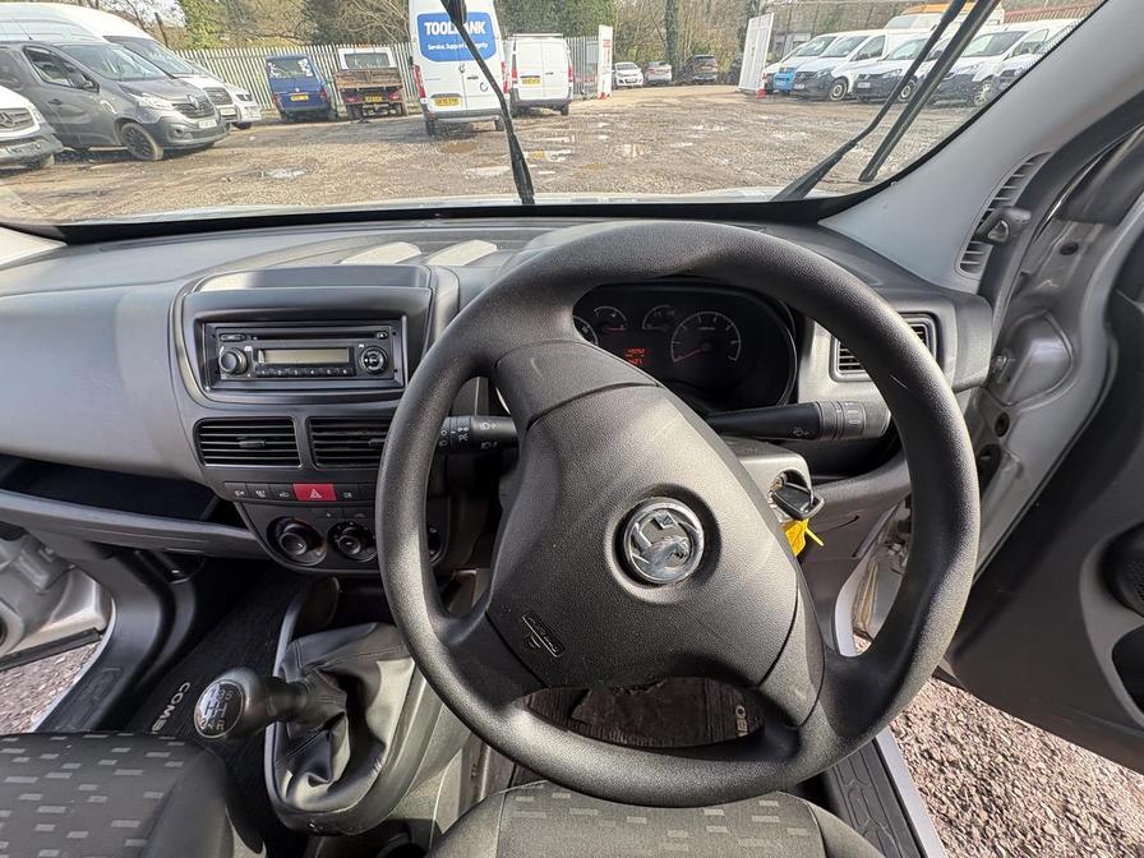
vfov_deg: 85.7
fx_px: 463
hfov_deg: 102.1
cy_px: 429
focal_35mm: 14
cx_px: 572
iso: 64
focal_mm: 2.22
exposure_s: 1/99
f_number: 2.2
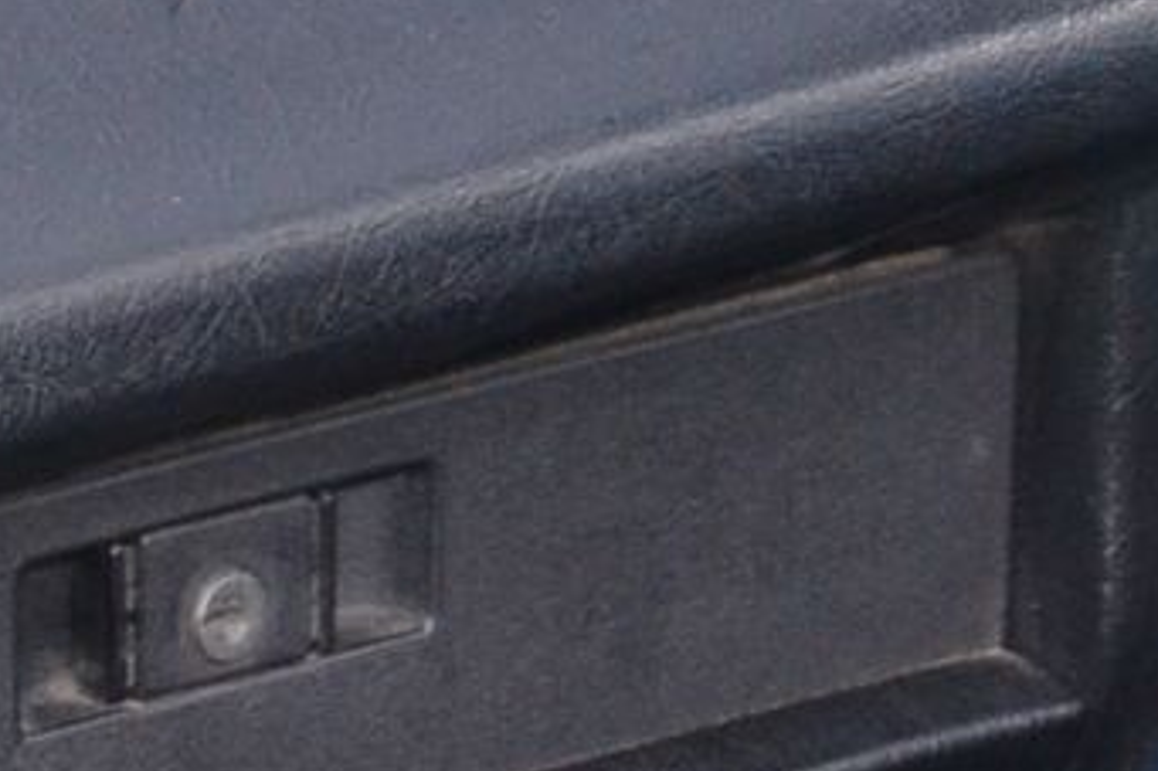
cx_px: -2048
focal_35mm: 303
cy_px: 1556
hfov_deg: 6.3
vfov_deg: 4.5
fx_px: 9741
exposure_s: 1/60
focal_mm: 28
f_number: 4
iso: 800
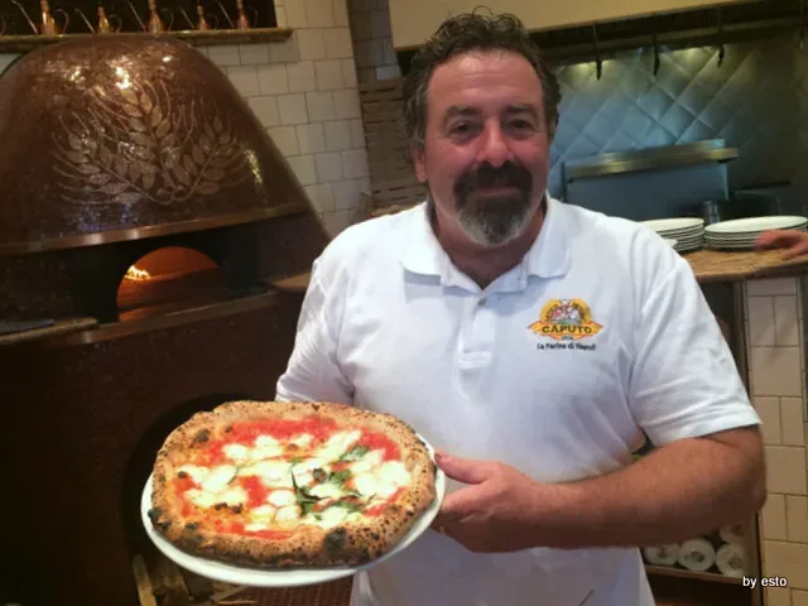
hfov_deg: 61.7
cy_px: 303
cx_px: 404
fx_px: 677
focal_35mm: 29
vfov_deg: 48.2
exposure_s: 1/30
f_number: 2.2
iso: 80
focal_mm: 4.15
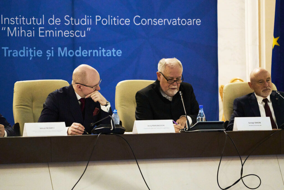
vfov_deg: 6.4
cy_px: 95
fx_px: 1688
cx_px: 142
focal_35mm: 214
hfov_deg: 9.6
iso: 16000
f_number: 6.3
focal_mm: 214
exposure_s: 1/160
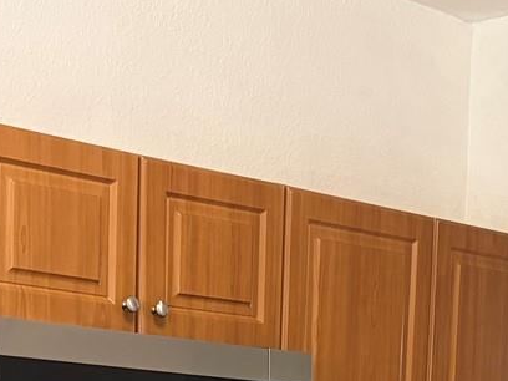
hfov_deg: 19.3
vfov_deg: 13.0
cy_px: 703
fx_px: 1497
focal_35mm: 102
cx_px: 242
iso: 200
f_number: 1.6
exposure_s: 1/60
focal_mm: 5.96
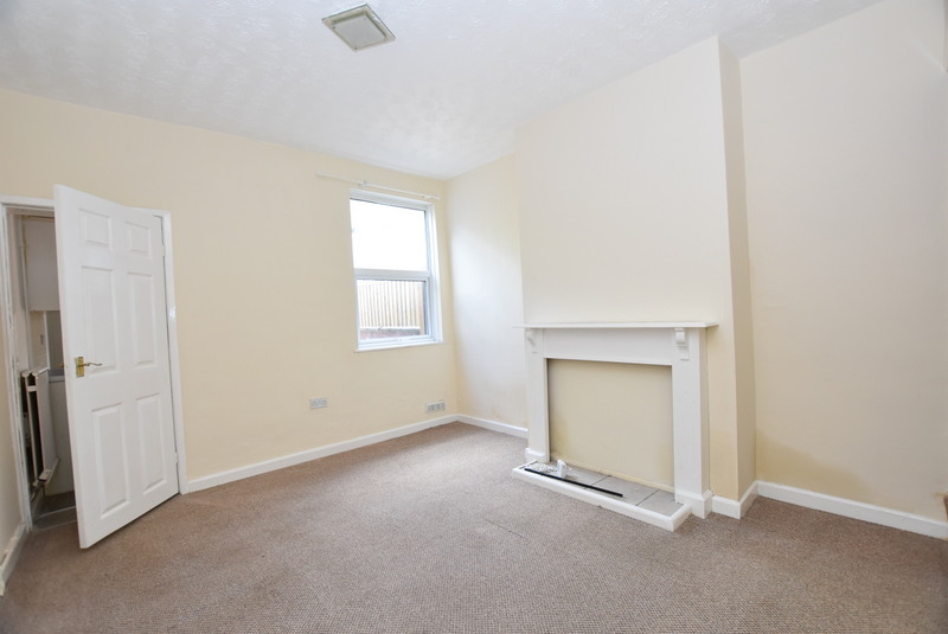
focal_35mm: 15
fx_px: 395
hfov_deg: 100.3
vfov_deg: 77.4
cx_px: 474
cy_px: 317
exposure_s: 1/80
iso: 800
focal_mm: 10
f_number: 4.5
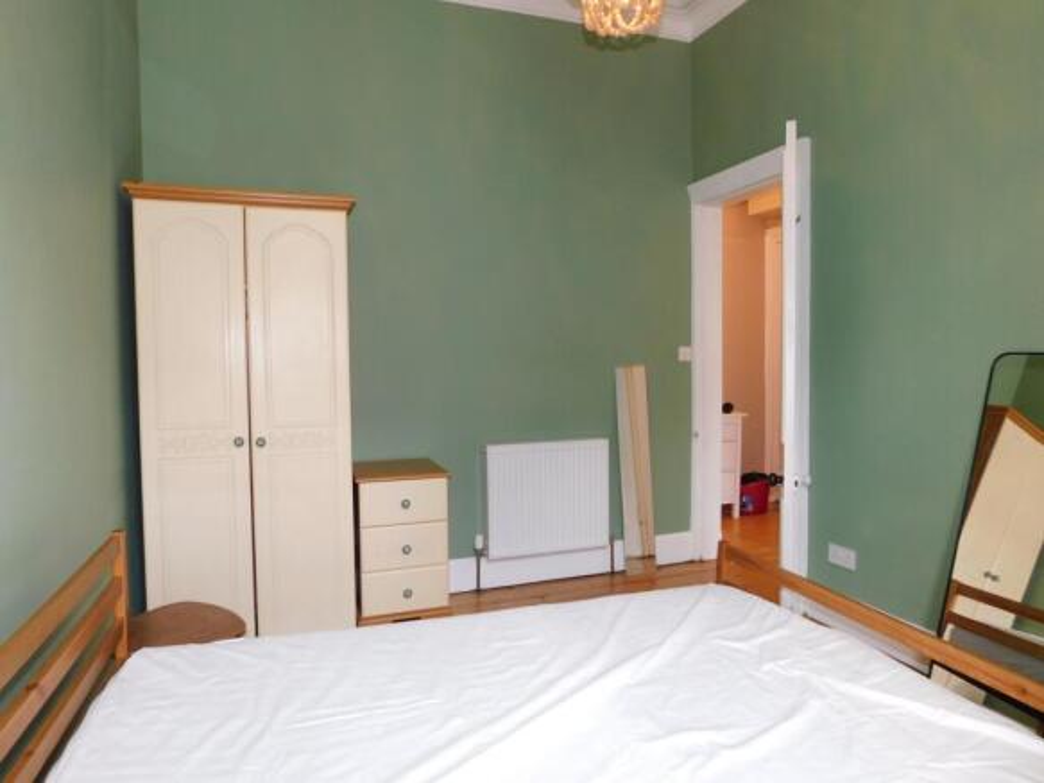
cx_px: 522
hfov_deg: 73.9
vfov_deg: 58.9
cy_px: 392
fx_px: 694
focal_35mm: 23
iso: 200
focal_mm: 4
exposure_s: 1/30
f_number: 3
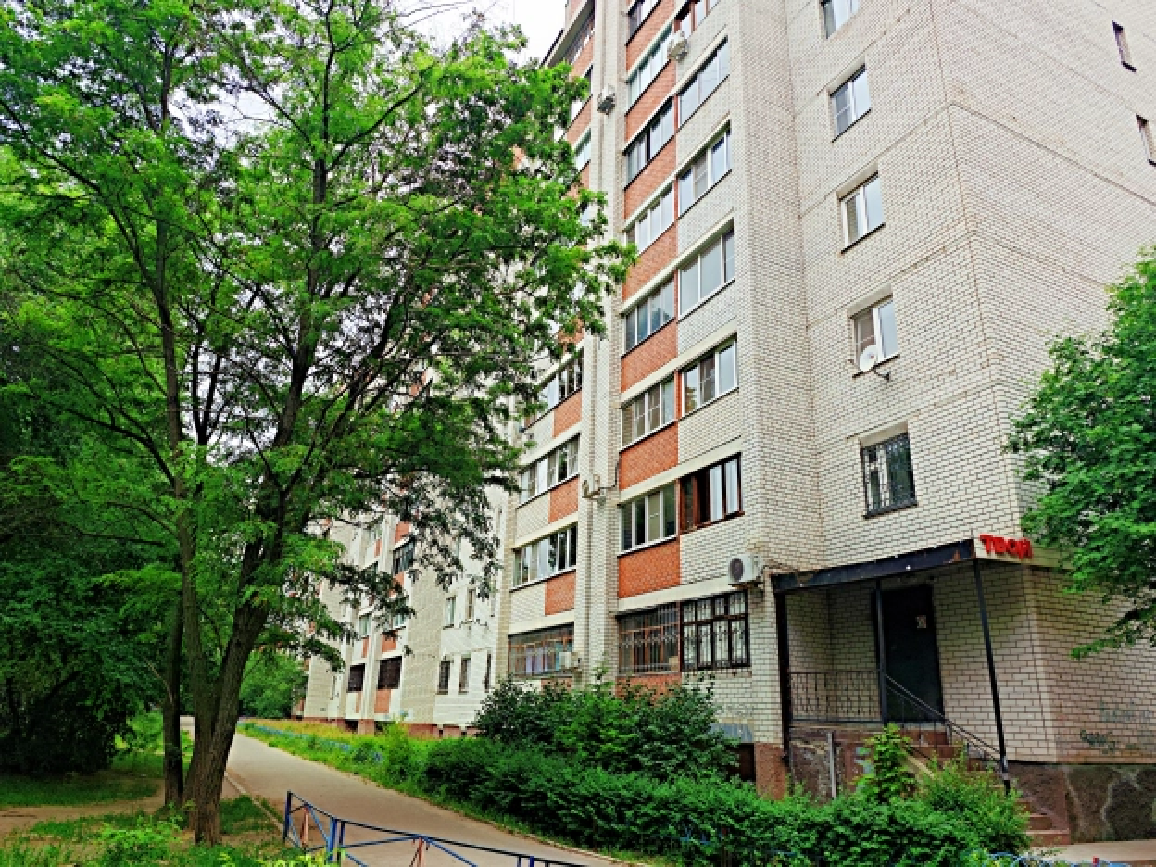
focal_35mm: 23
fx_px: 768
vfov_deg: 58.9
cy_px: 434
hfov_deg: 73.9
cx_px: 578
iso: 50
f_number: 1.6
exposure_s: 1/1089
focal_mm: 6.55
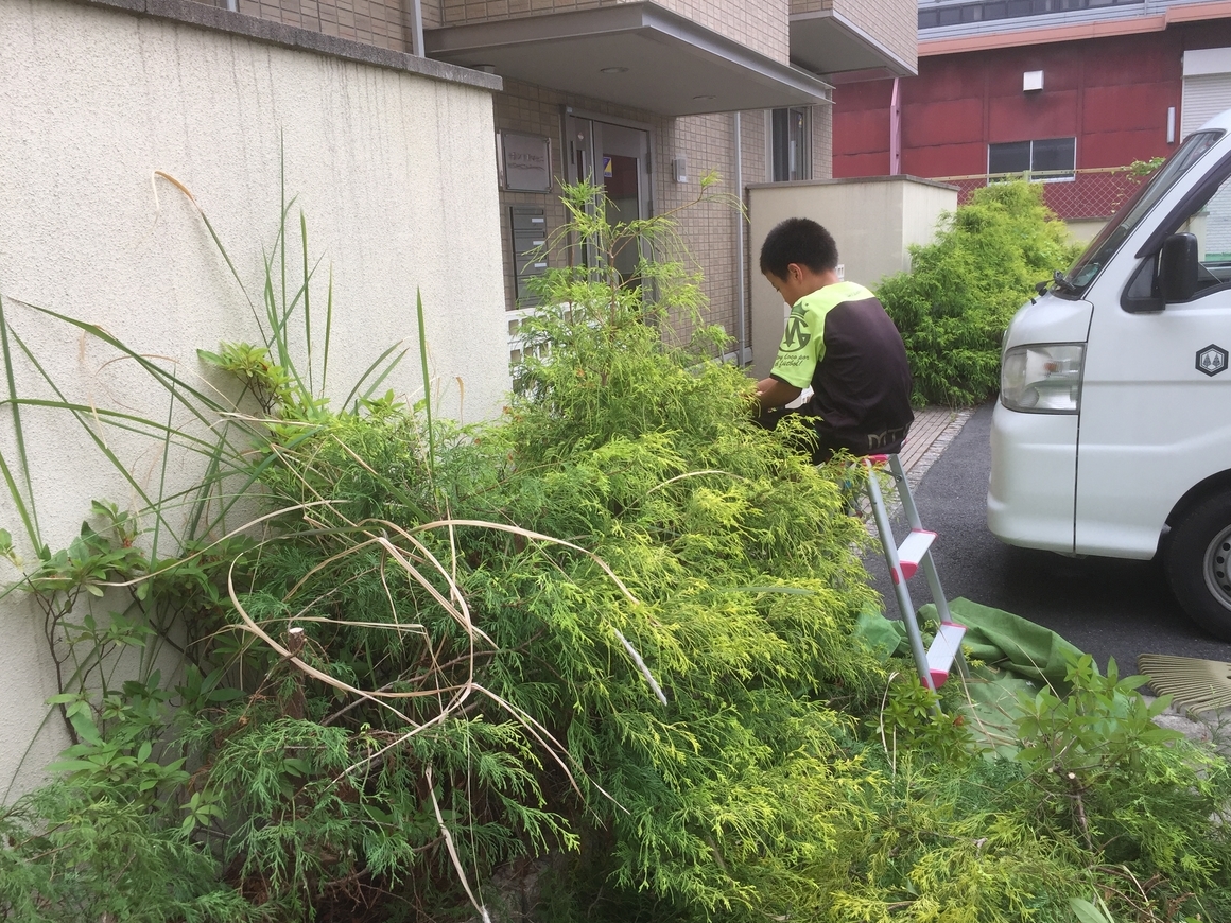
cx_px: 630
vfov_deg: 46.8
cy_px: 475
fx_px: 1067
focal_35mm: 30
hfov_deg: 60.0
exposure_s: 1/476
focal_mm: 4.15
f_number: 2.2
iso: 32
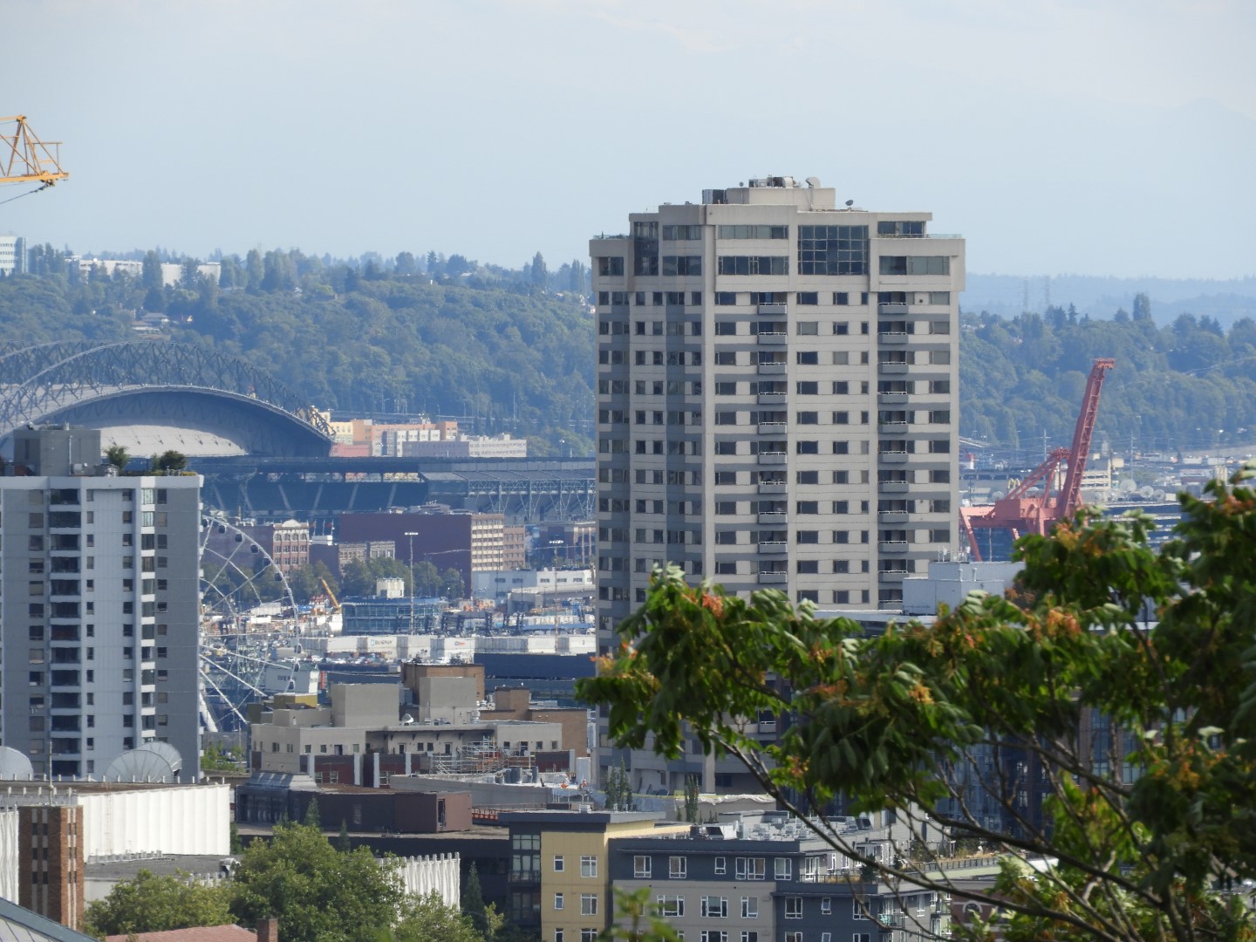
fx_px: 14514
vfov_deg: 3.7
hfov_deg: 5.0
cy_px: 471
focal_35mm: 400
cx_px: 628
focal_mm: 71.7
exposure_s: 1/400
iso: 100
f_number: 5.6
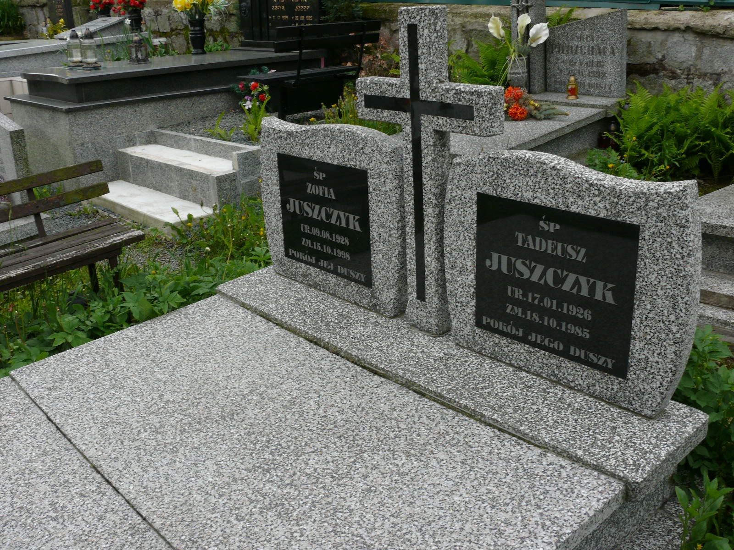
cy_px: 275
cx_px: 367
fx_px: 742
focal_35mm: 35
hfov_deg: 52.6
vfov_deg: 40.7
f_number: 4.5
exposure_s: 1/200
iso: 100
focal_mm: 7.4
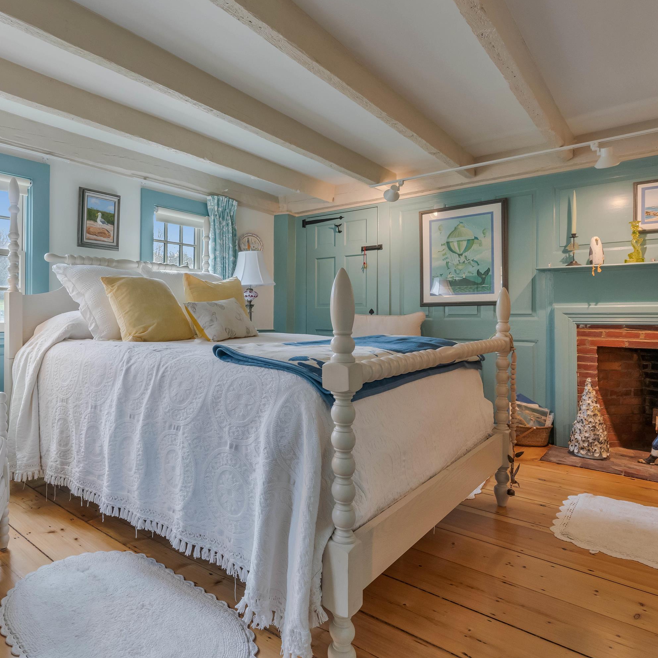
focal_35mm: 21
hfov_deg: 70.2
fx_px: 452
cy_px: 321
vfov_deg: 72.1
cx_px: 223
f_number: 8
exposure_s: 1/90
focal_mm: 16
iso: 800
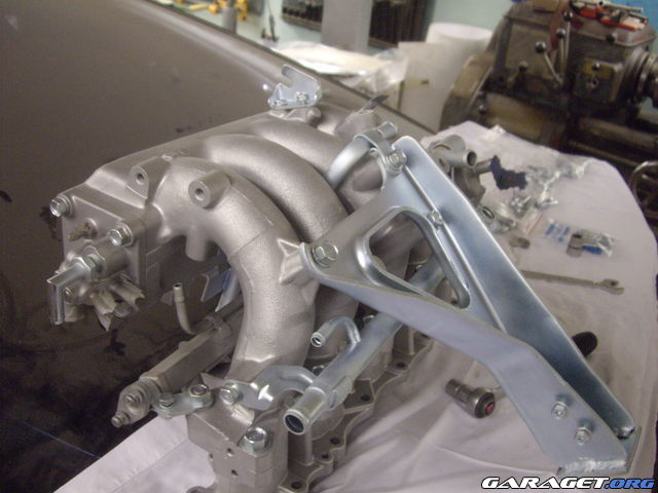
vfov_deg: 37.7
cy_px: 246
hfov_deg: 49.0
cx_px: 329
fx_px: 722
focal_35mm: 38
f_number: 2.8
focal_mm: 7.9
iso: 400
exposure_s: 1/50
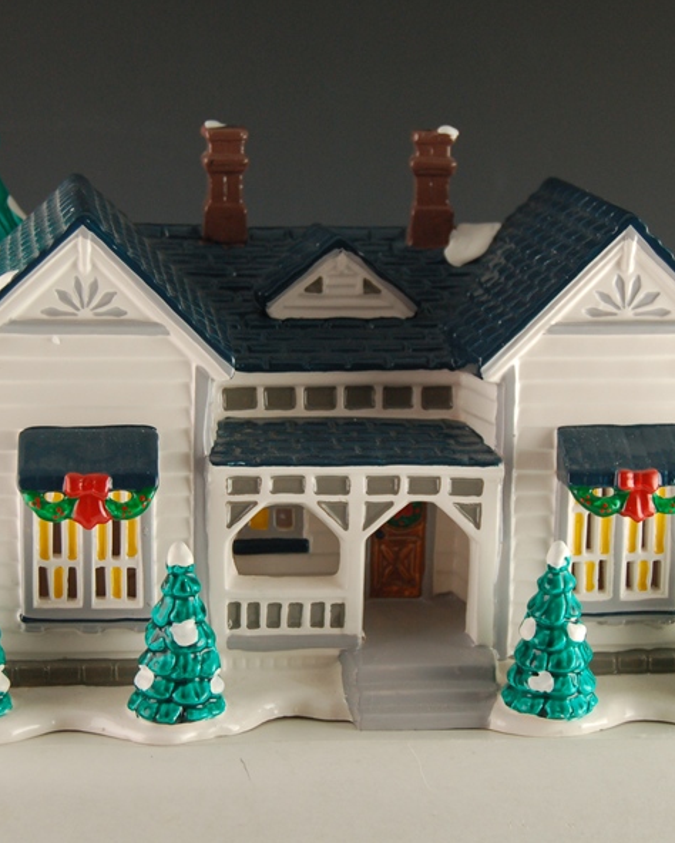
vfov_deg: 21.3
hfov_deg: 17.1
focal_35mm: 90
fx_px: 2246
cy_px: 422
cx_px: 272
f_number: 5.3
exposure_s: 1/50
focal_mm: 42
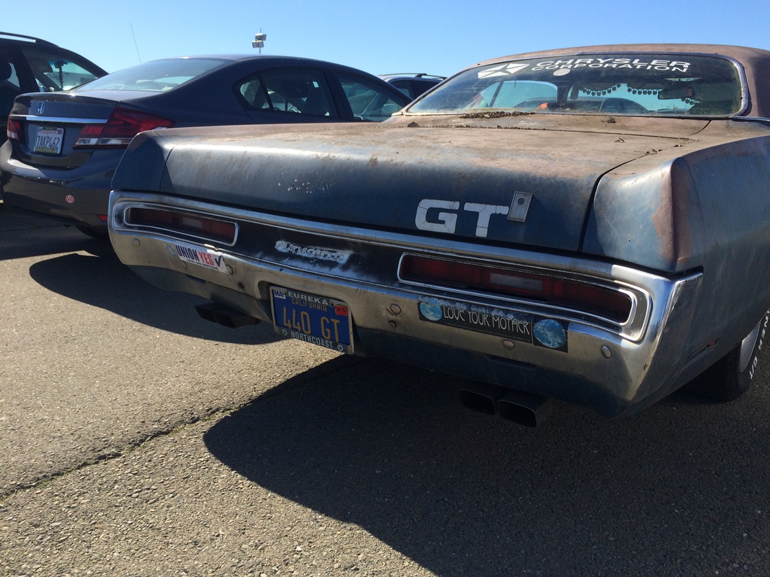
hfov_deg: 61.7
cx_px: 385
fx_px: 645
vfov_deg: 48.2
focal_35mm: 29
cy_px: 288
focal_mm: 4.15
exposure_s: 1/1709
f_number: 2.2
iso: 32
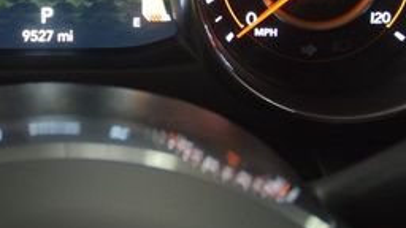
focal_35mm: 98
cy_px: -45
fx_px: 1058
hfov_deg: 21.3
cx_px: 51
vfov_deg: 12.0
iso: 2200
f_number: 3.8
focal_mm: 25
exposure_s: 1/60
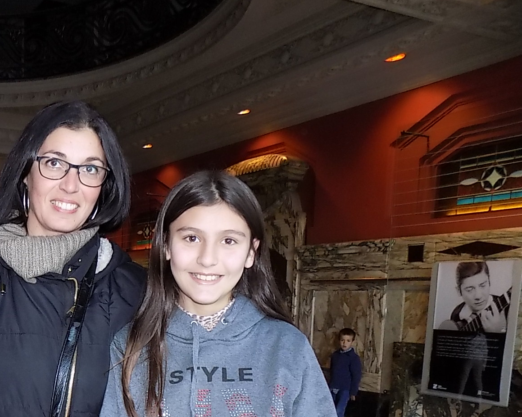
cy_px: 380
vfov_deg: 32.4
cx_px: 39
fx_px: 680
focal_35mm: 44
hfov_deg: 38.7
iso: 200
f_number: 3.1
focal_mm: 4
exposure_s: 1/30
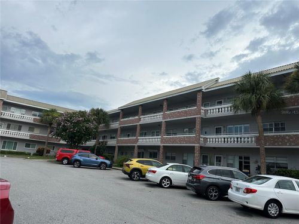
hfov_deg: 71.6
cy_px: 112
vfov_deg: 56.8
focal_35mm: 24
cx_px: 150
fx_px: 207
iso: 80
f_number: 1.78
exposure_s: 1/5525
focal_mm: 6.86
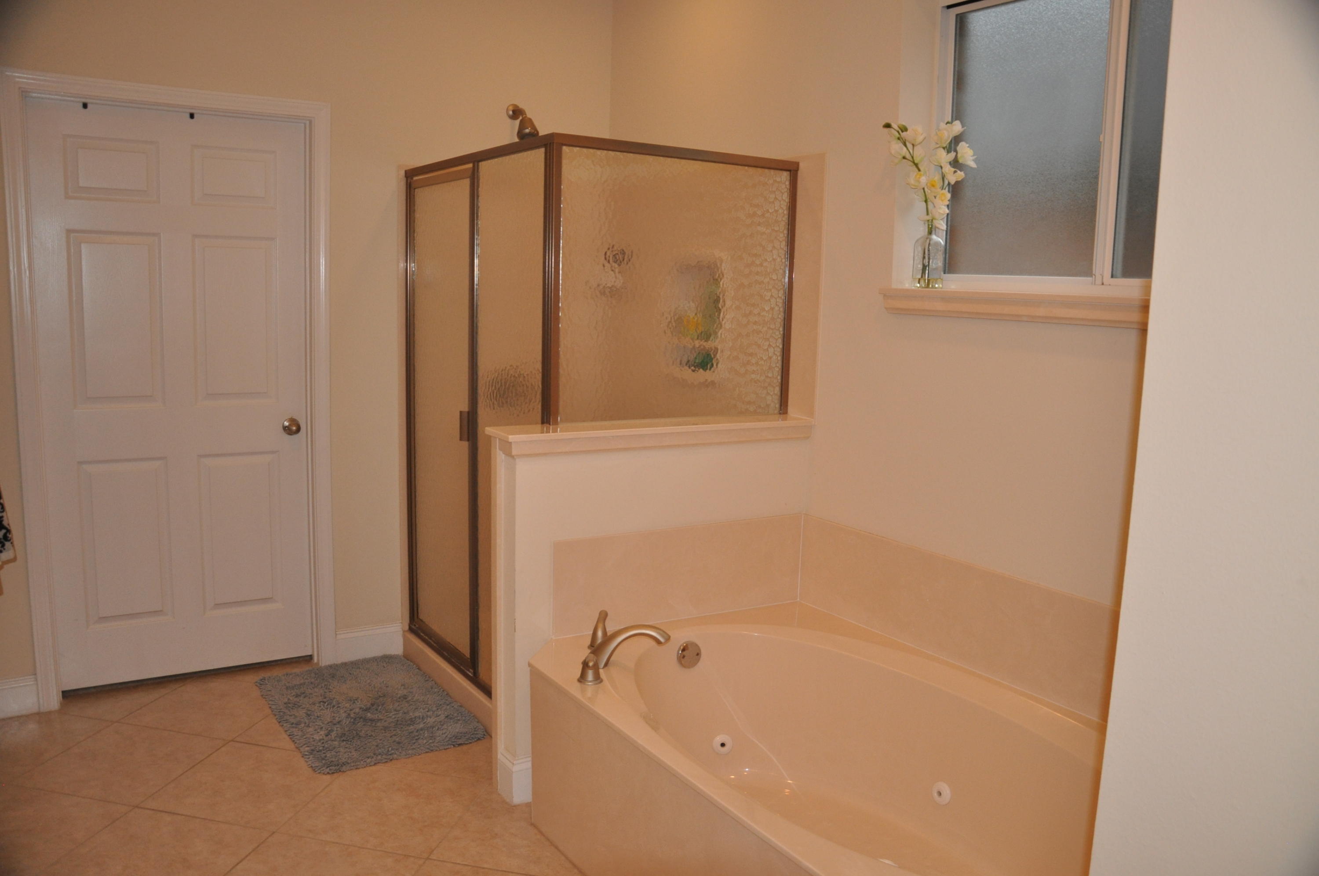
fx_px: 988
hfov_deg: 67.4
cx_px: 660
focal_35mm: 27
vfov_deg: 47.8
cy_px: 438
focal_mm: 18
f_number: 3.5
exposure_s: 1/60
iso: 800
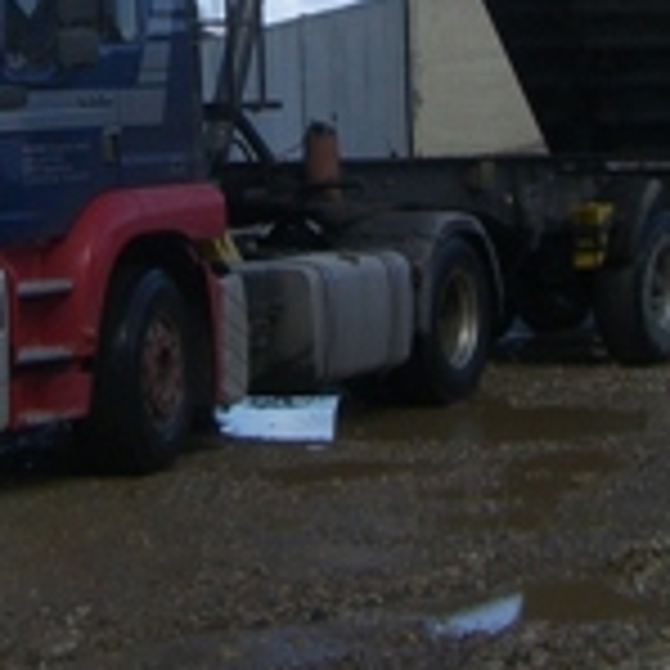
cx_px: 252
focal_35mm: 144
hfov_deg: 12.1
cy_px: -207
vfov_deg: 11.8
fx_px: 3153
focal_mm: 6.2
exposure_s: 1/800
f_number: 4.3
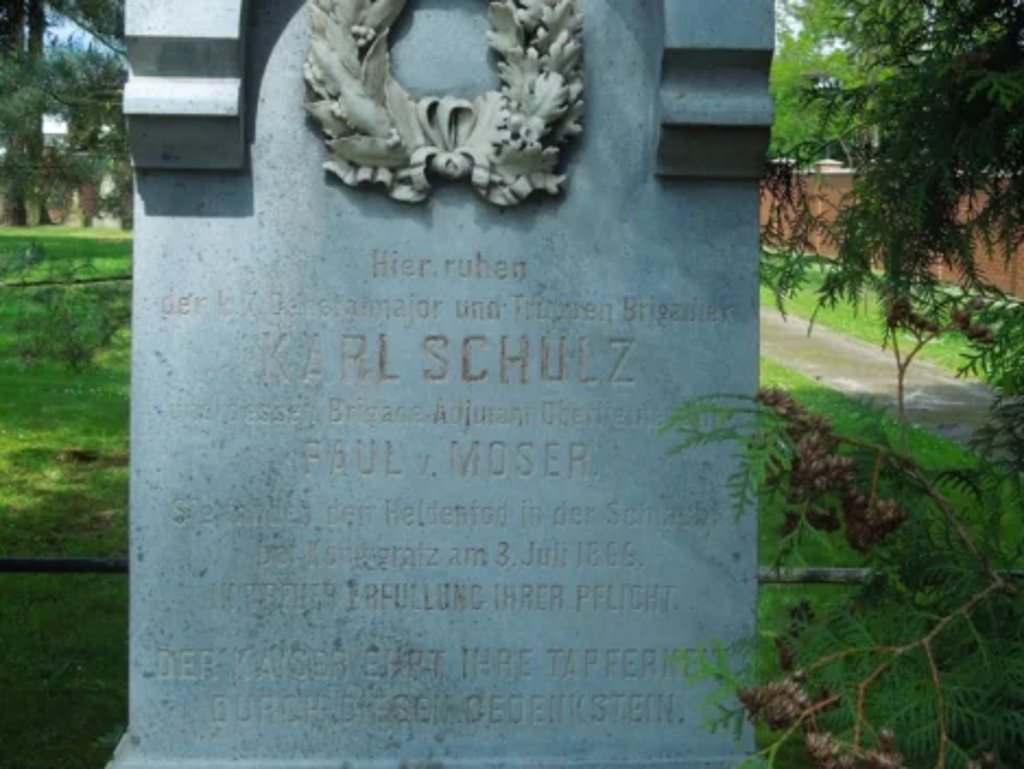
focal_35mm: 54
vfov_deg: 27.0
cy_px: 384
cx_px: 512
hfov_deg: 35.5
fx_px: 1598
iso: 400
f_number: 8.4
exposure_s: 1/320
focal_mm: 9.8
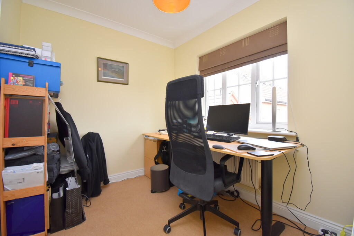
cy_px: 118
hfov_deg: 100.4
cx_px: 177
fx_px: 148
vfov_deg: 77.3
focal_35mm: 15
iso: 640
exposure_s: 1/200
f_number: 5
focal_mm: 10
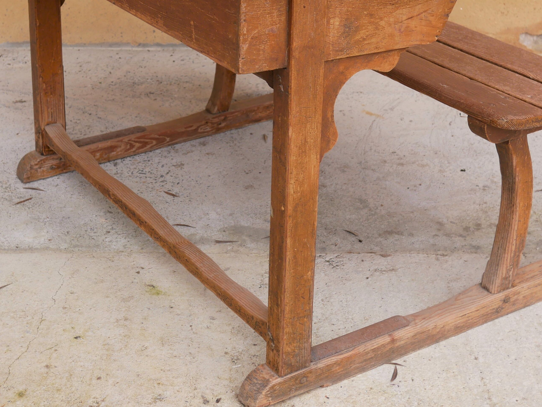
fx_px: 1096
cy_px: 72
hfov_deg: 27.7
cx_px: 233
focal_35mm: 70
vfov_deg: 20.7
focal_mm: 20
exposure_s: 1/320
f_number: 3.5
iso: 200
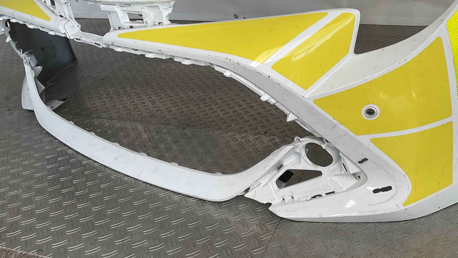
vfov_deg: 29.5
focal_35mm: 40
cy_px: 83
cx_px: 283
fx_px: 486
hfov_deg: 50.0
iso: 16
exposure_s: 1/161
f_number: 1.8
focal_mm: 3
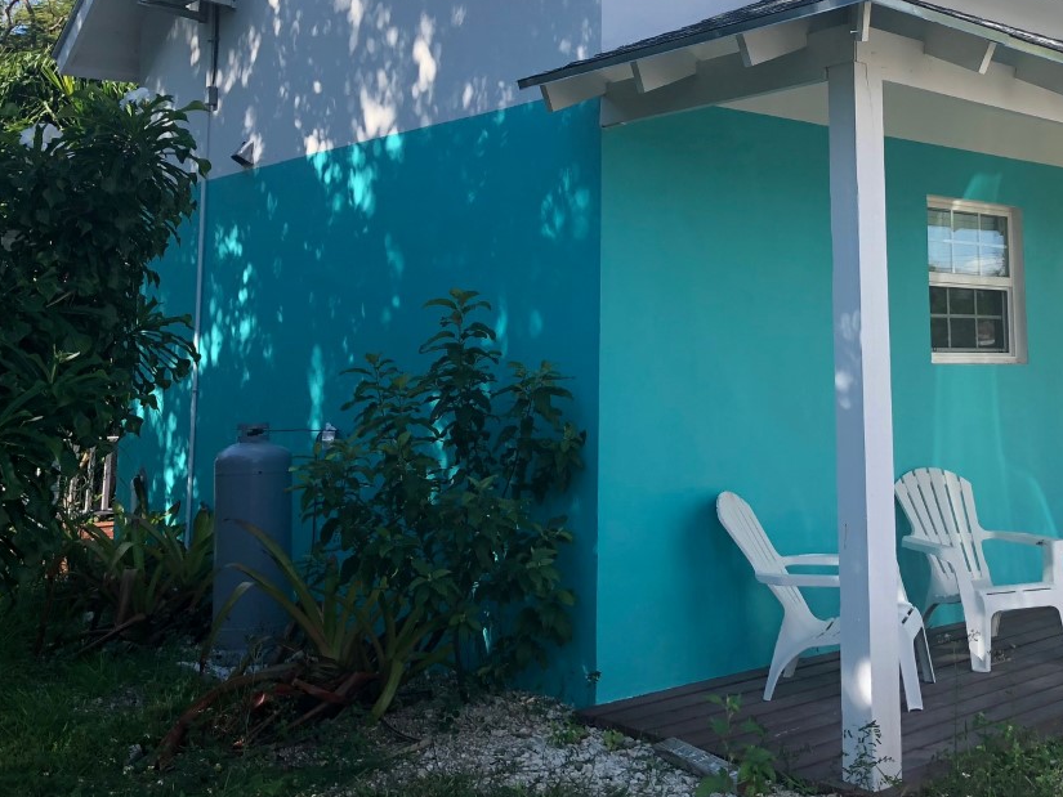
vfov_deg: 31.6
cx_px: 737
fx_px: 1382
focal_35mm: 45
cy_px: 189
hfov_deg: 41.3
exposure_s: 1/685
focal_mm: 3.99
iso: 20
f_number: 1.8
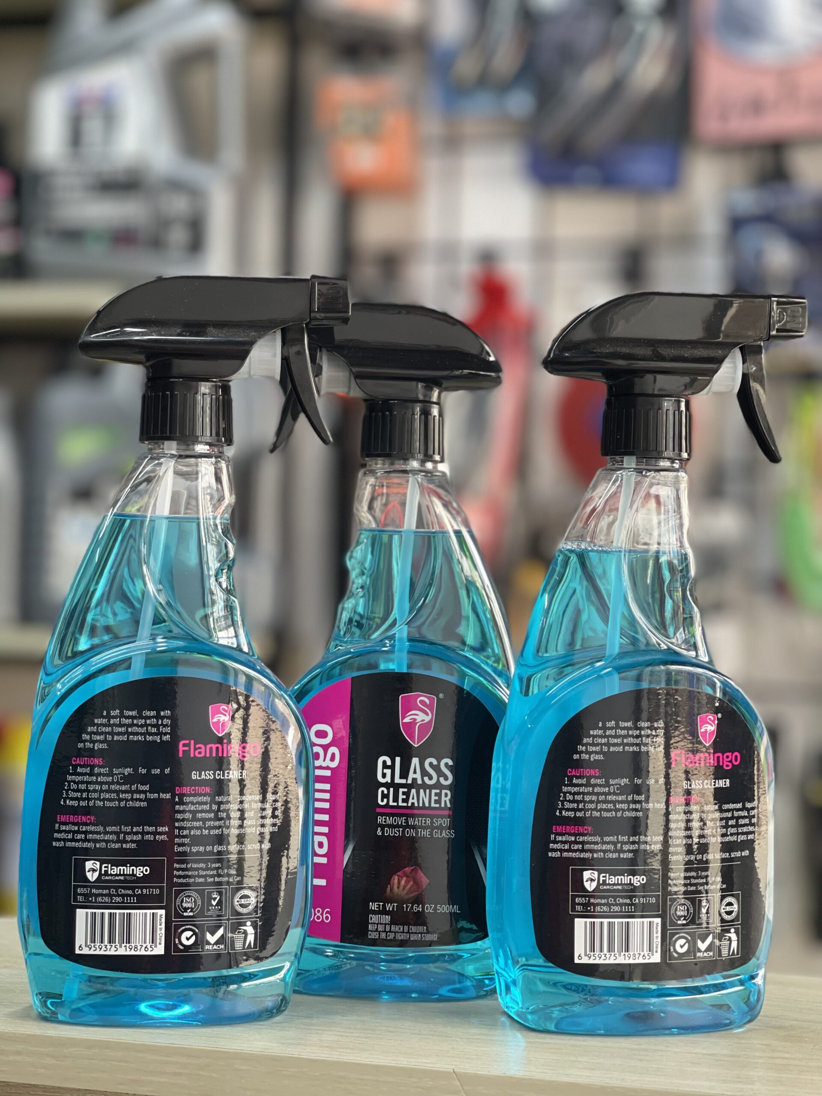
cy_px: 548
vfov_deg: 30.3
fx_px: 2026
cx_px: 411
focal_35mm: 64
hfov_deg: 22.9
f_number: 2.2
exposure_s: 1/121
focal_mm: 7.5
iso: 100
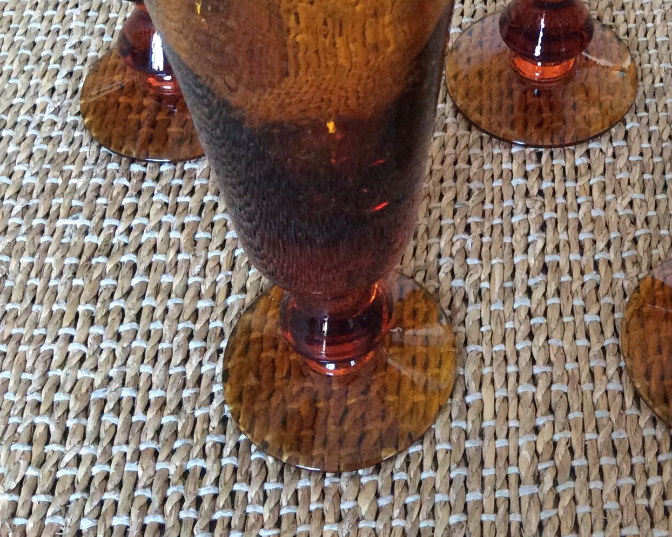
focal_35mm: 65
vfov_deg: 22.7
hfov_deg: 28.6
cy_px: 17
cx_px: 515
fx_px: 1293
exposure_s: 1/25
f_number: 2.4
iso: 200
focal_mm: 3.3
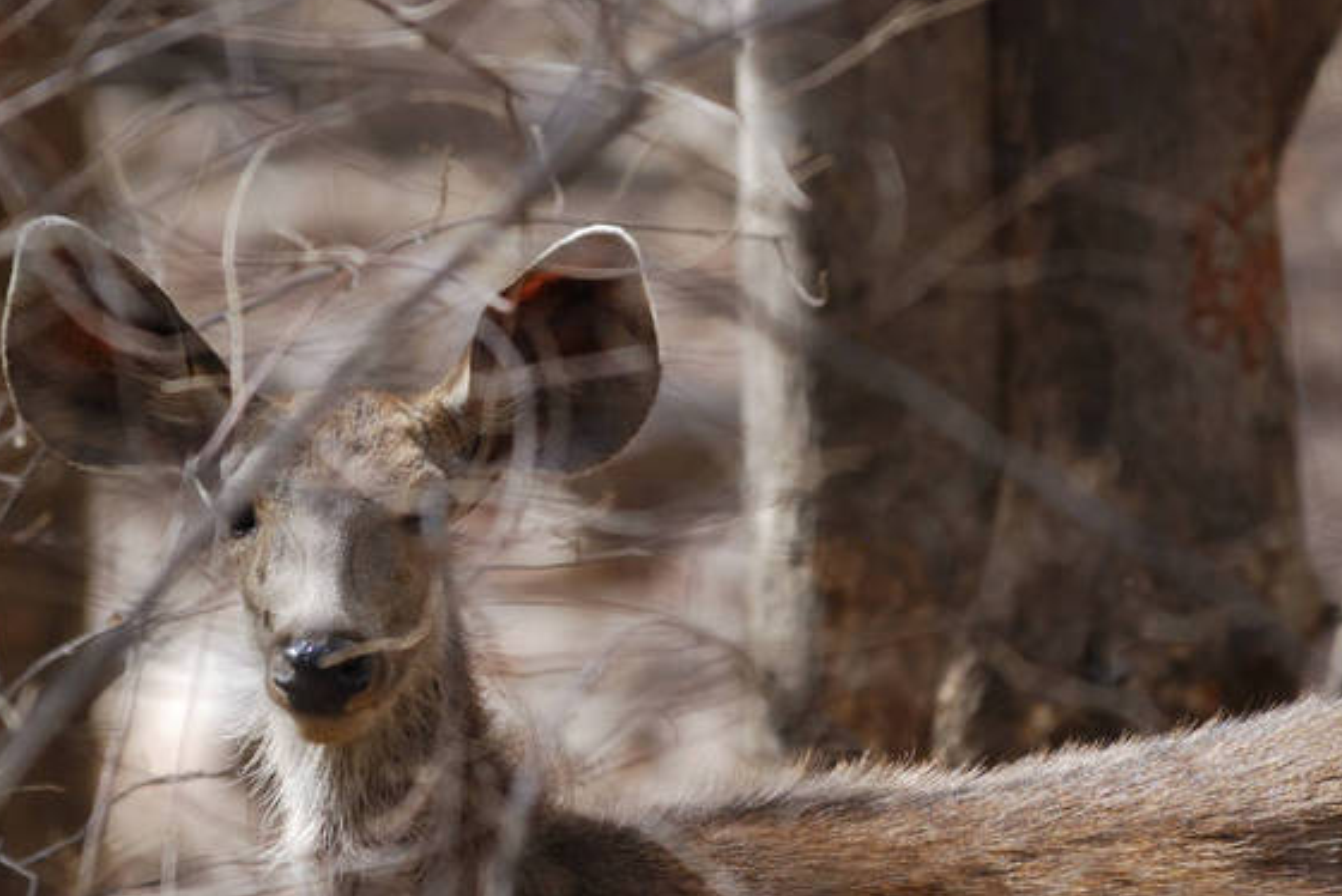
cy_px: 503
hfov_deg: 2.7
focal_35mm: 750
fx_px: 27972
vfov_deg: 1.8
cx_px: 635
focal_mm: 400
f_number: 5.6
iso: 450
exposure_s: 1/400
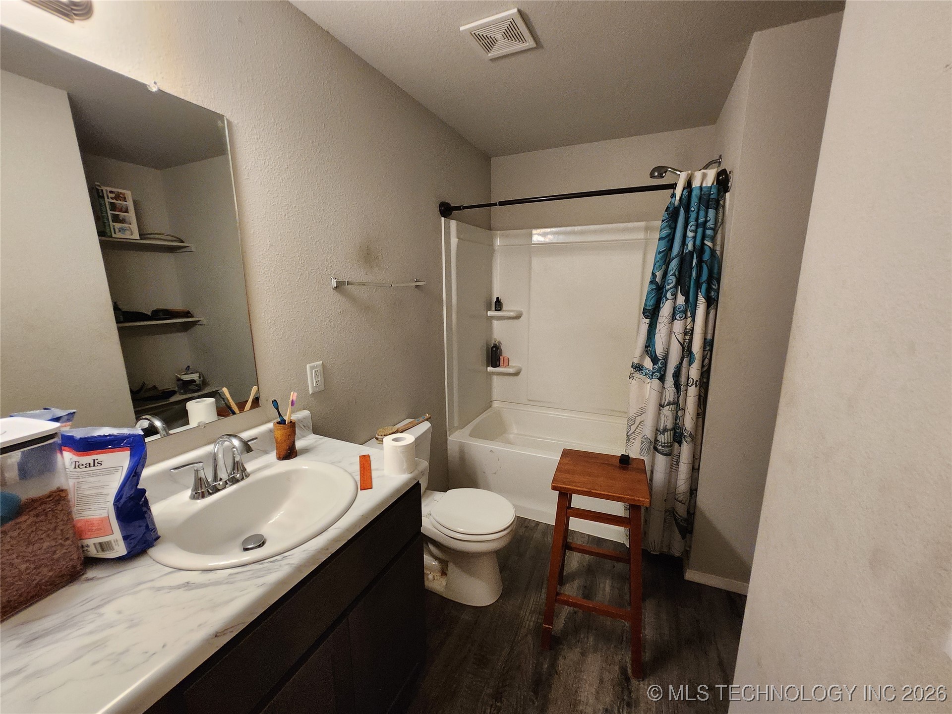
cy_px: 357
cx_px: 476
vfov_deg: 89.9
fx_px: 358
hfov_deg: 106.2
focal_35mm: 13
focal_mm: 1.74
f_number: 2.2
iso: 320
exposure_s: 1/40
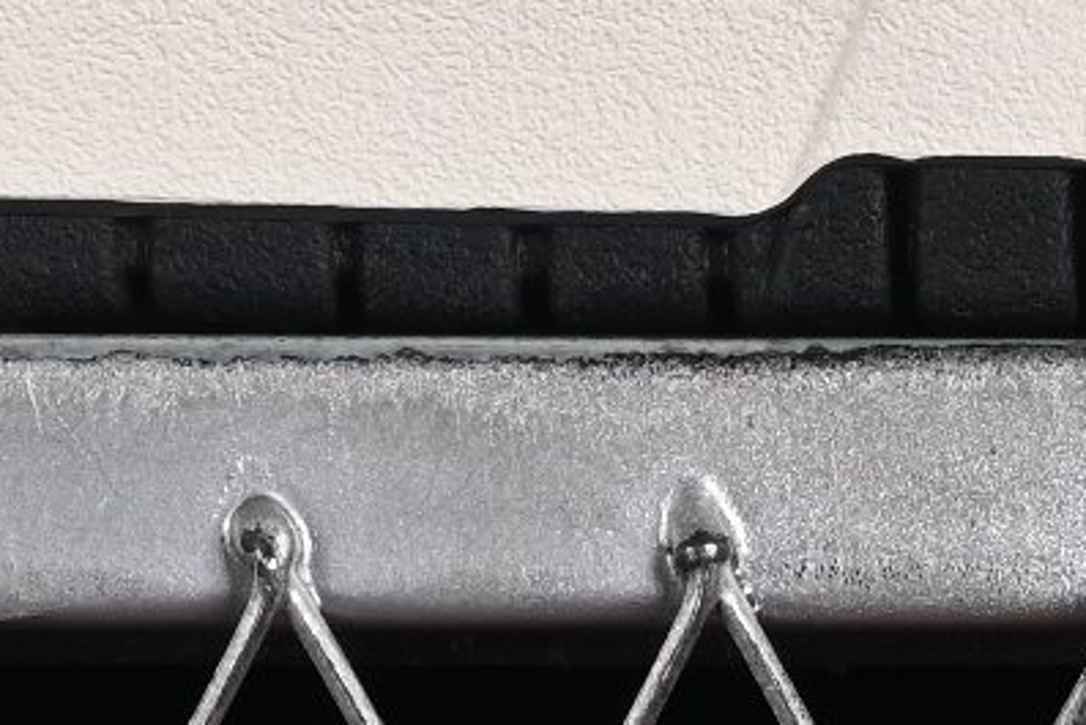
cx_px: -170
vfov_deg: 2.6
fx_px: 15873
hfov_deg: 3.9
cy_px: -1242
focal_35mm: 526
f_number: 8
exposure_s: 1/100
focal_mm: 50
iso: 160
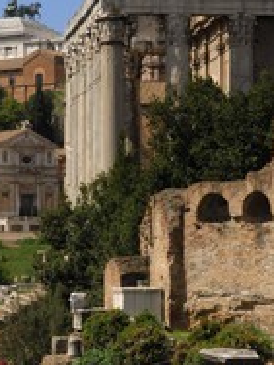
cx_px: 162
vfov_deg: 12.7
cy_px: 223
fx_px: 1636
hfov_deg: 9.6
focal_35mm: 155
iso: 100
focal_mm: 48
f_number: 17
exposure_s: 1/60
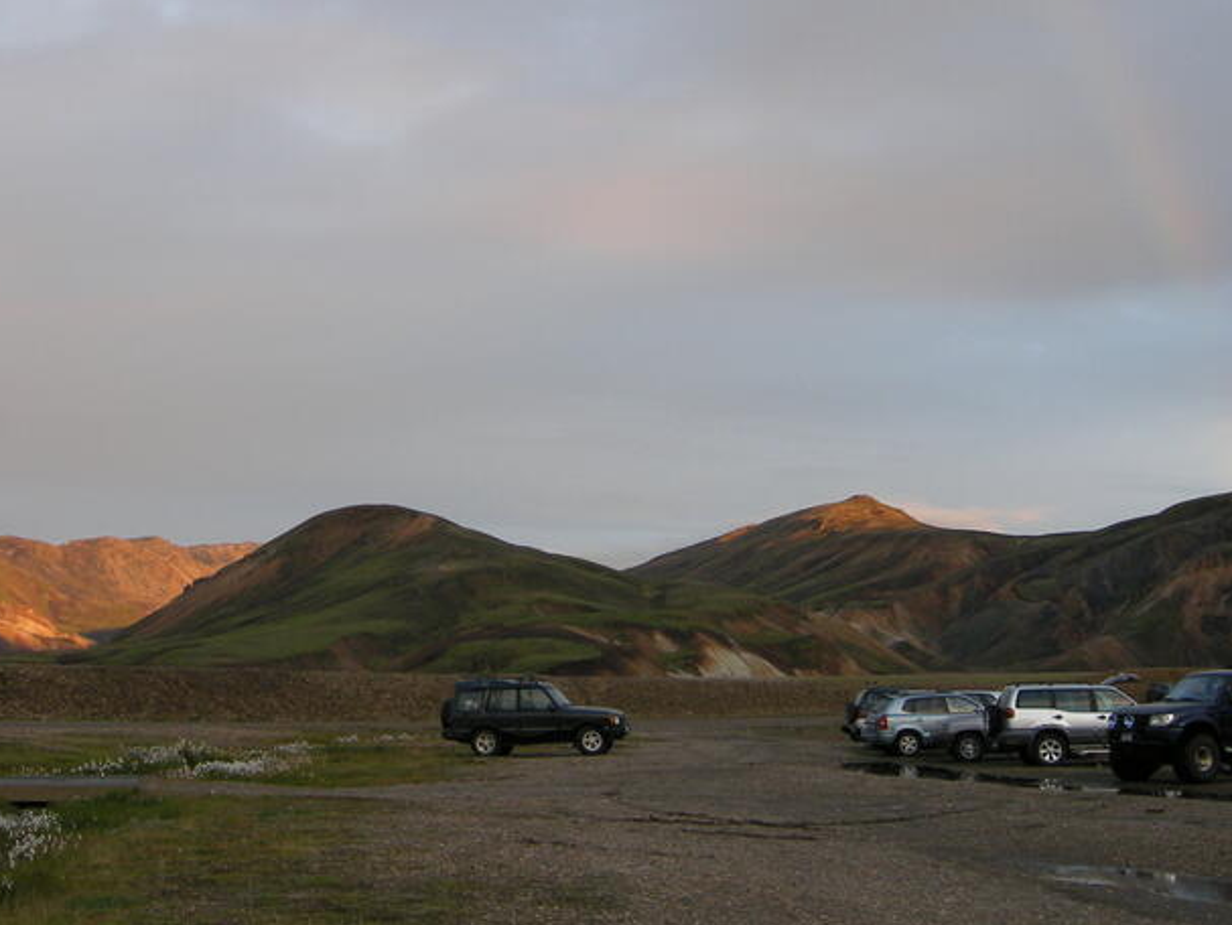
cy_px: 325
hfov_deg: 32.5
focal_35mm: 59
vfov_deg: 24.7
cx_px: 455
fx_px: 2101
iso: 100
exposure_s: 1/79.4
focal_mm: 7.5
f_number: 3.4
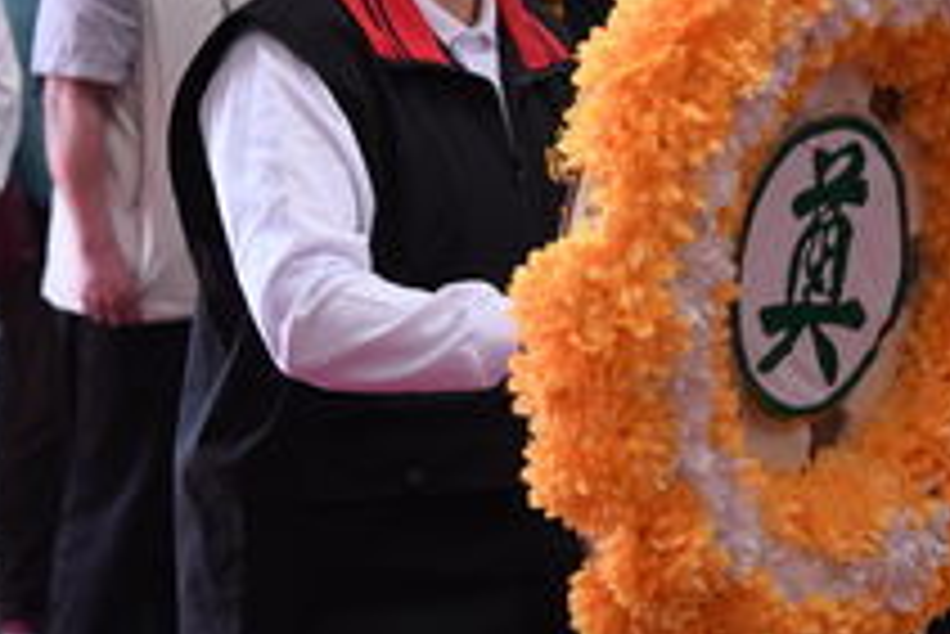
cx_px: 671
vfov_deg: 7.4
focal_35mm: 185
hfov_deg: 11.1
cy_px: 63
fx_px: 4885
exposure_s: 1/160
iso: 1000
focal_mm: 65
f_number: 4
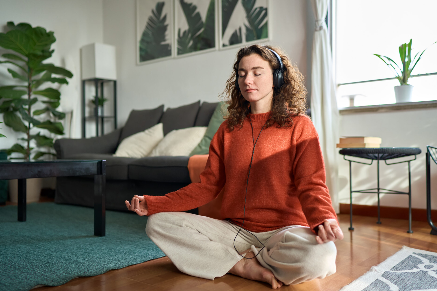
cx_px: 218
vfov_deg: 37.9
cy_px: 146
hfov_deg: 54.4
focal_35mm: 35
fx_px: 425
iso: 800
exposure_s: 1/800
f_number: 1.8
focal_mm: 35
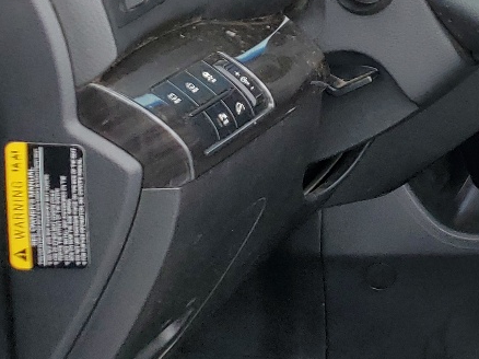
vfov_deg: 15.4
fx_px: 1314
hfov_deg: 18.0
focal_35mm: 95
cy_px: 31
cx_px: 757
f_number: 1.5
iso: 50
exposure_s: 1/769
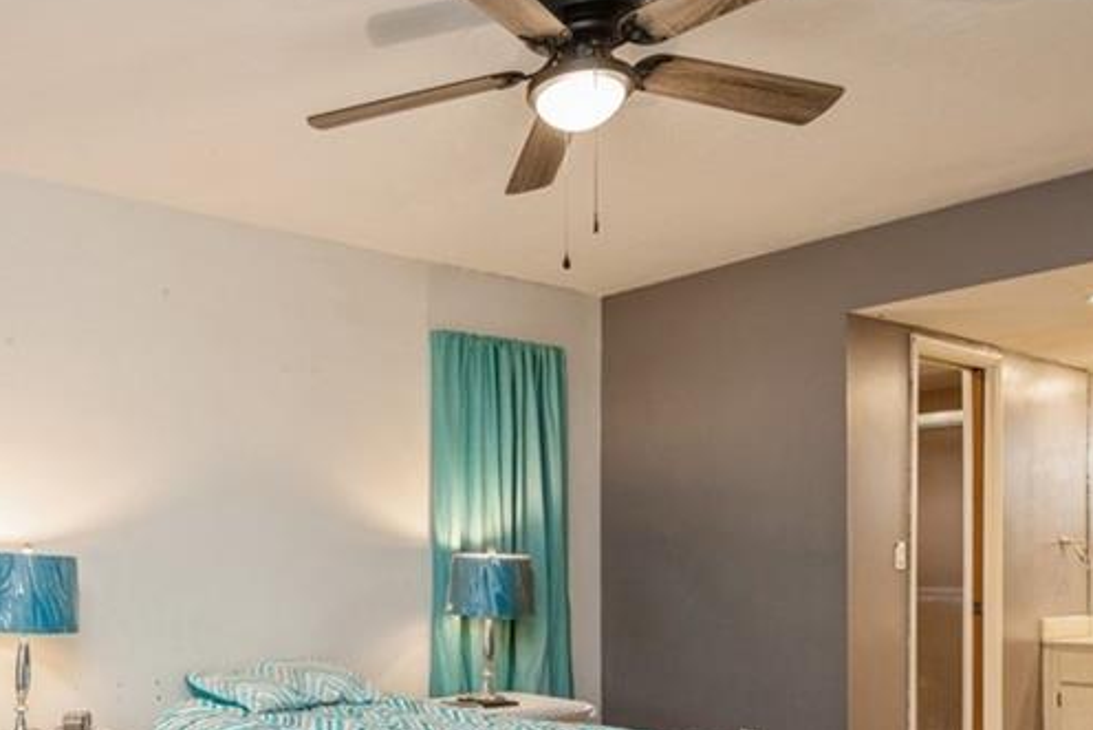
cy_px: 577
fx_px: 1002
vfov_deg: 38.6
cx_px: 205
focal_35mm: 33
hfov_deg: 53.1
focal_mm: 16
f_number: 8
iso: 200
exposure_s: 1/4
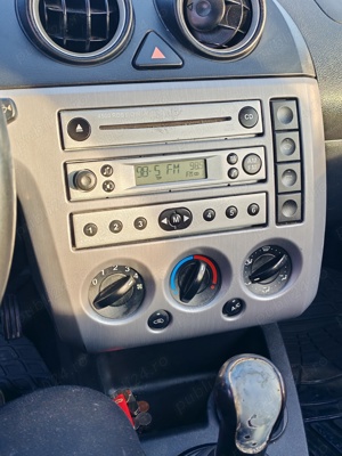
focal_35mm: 38
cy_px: 228
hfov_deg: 37.7
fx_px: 501
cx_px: 171
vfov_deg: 49.0
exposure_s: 1/100
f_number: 1.95
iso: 50
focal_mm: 5.52
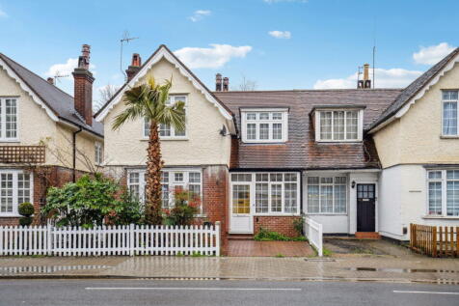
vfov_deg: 37.8
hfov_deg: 54.5
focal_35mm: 35
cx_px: 230
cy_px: 153
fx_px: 446
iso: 320
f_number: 4.5
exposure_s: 1/125
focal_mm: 35
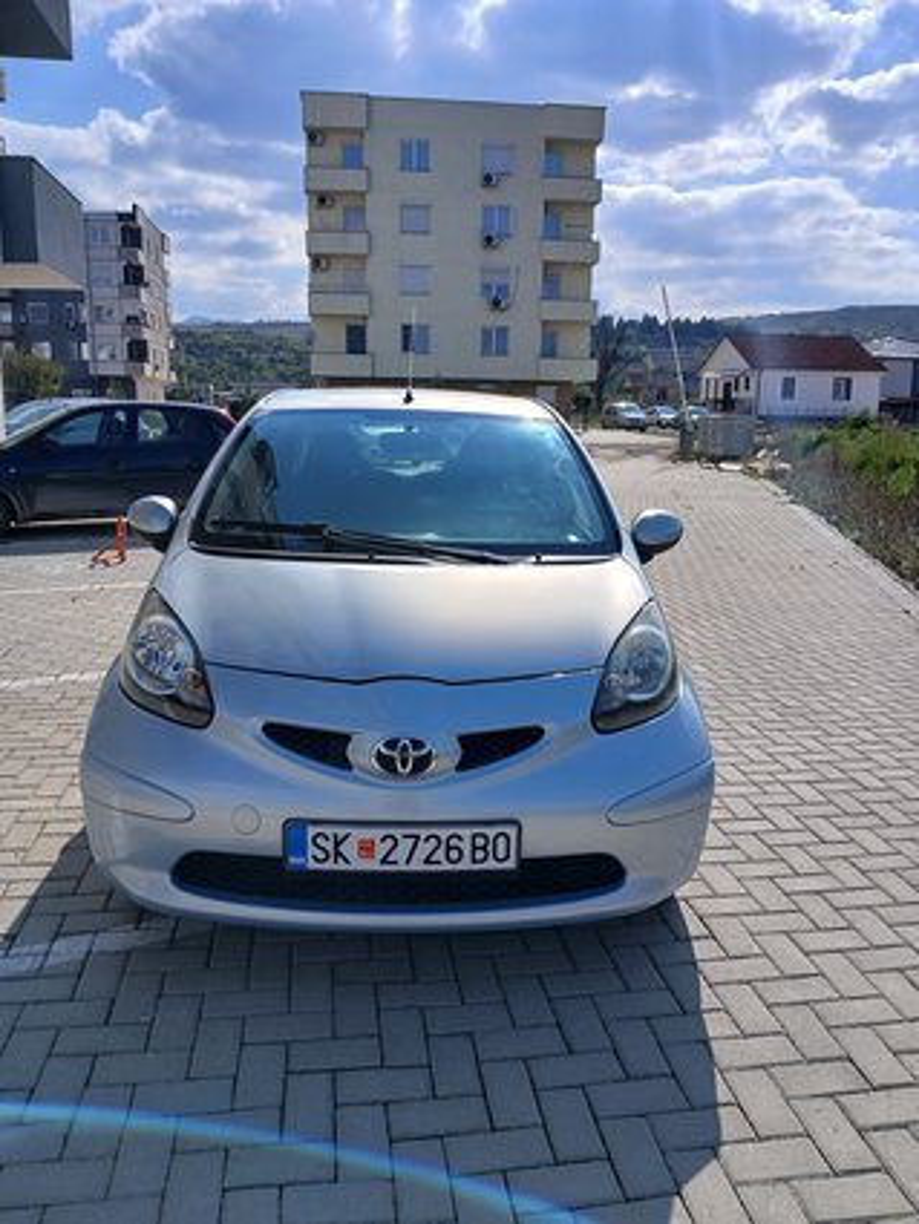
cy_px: 612
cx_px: 460
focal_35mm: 26
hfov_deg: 53.1
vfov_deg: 67.3
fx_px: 920
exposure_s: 1/1203
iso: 20
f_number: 1.8
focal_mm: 3.98
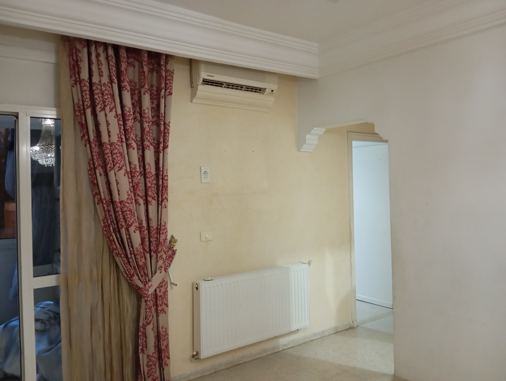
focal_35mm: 28
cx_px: 253
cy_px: 190
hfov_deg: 63.4
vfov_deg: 49.9
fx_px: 410
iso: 3040
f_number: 1.8
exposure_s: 1/25
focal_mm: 4.22
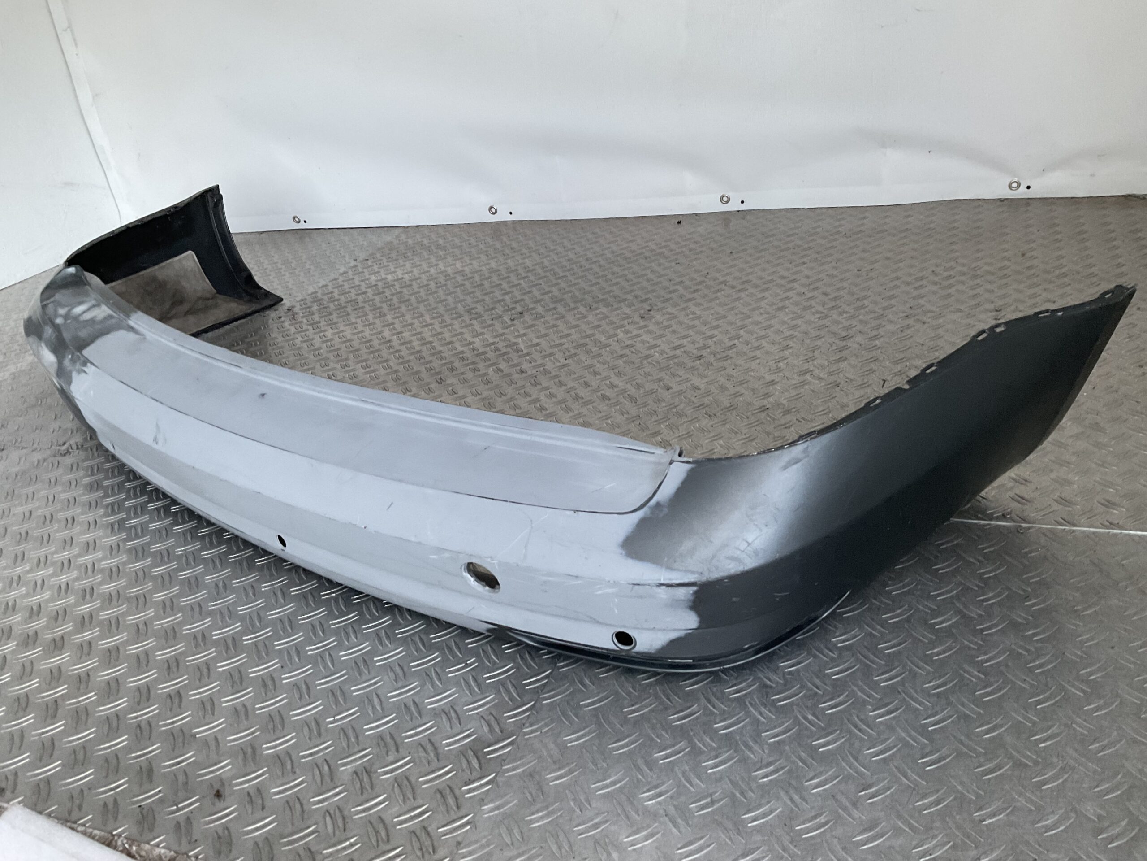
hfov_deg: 61.7
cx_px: 574
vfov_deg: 48.2
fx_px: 961
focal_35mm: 29
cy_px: 430
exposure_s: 1/50
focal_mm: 3
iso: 80
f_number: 1.8
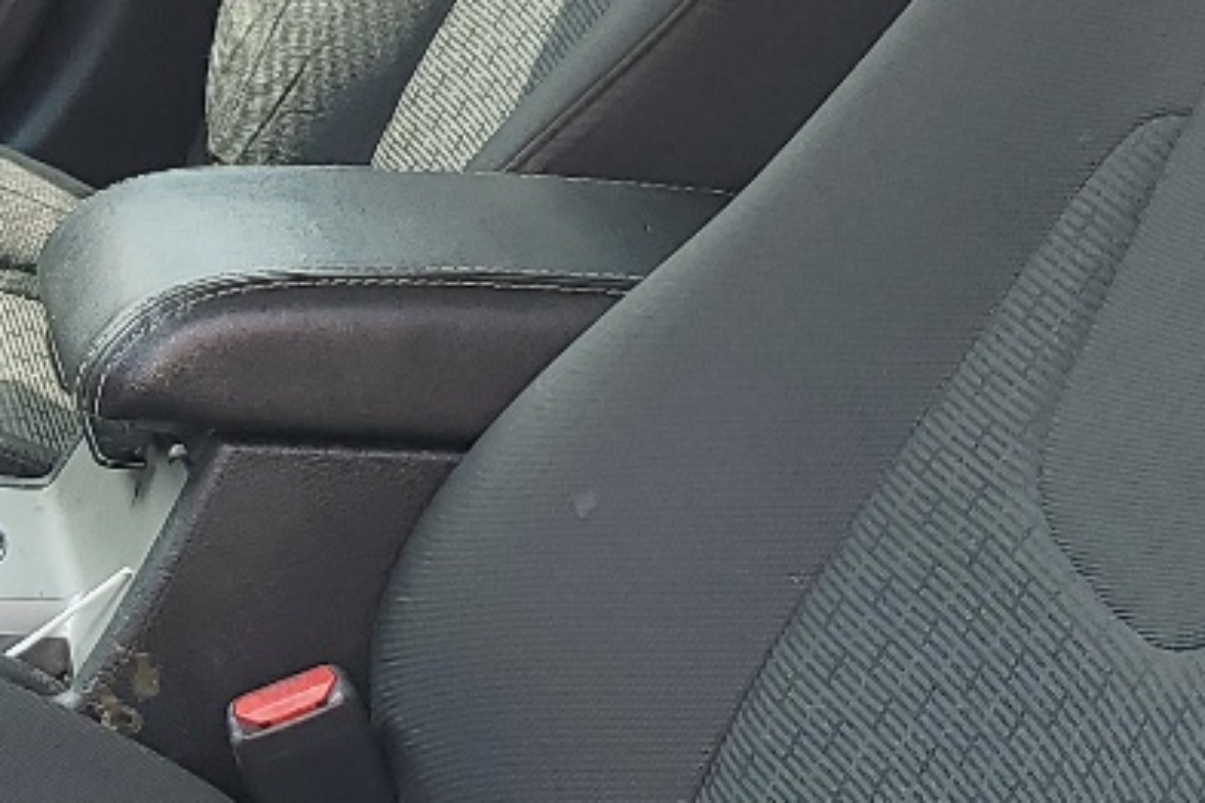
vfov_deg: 12.5
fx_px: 3682
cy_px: 420
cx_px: 193
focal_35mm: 110
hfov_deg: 18.4
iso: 50
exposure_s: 1/435
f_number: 1.5
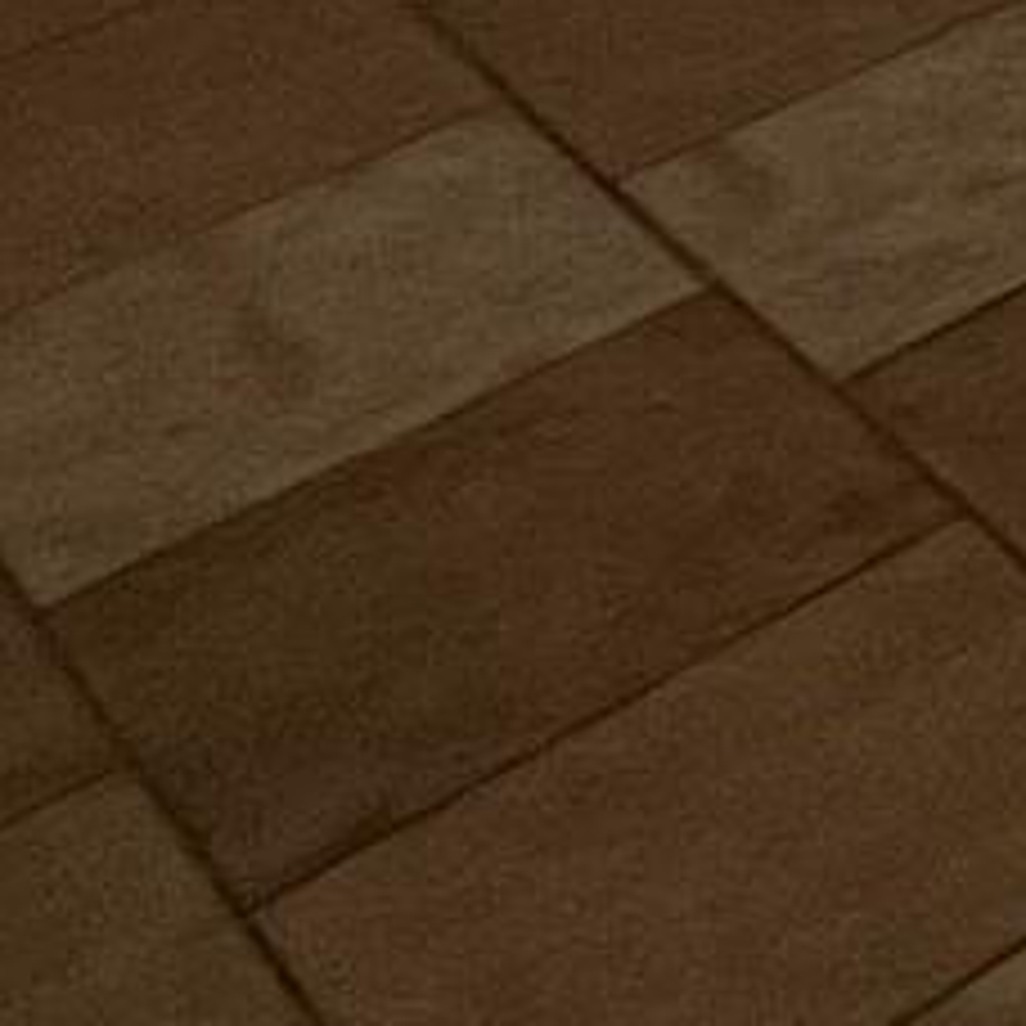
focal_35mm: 103
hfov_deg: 11.0
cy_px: -1710
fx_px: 3454
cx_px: 3092
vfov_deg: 12.0
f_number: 1.8
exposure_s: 1/120
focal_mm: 1.57
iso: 200
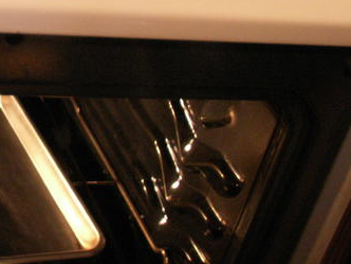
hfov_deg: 19.0
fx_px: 963
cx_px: -113
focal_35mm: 95
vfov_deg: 15.3
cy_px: 4
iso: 160
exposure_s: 1/10
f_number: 2.8
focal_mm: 5.86
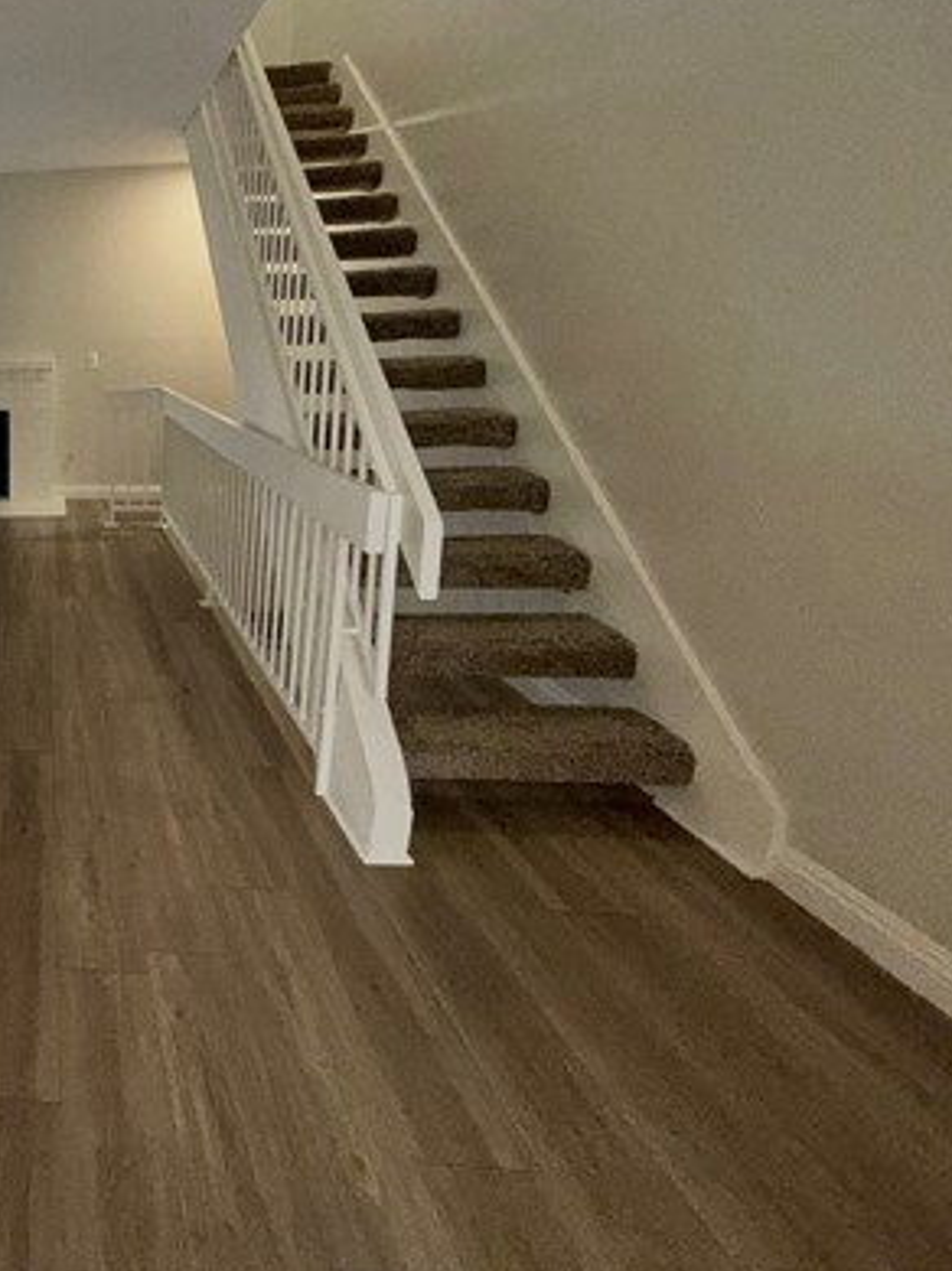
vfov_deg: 73.1
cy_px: 502
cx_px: -65
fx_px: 844
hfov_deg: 45.9
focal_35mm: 23
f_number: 2.2
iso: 125
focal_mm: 2.22
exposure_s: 1/120
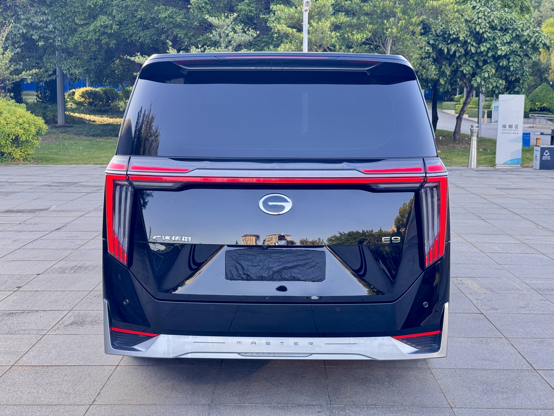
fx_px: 768
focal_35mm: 48
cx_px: 277
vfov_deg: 30.3
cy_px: 208
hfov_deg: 39.7
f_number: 1.78
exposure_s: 1/192
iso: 64
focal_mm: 6.76
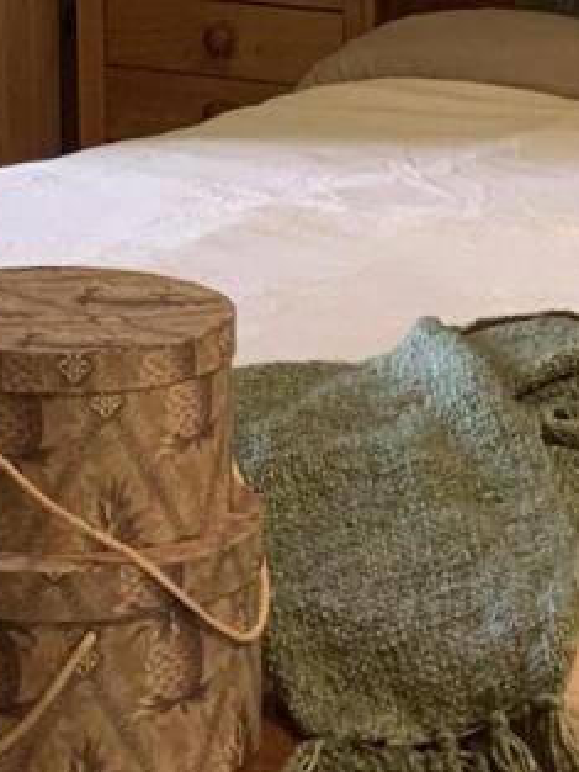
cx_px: -121
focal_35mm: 166
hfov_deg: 8.8
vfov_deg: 11.5
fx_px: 3700
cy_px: -296
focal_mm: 4.25
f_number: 1.8
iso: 160
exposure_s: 1/60
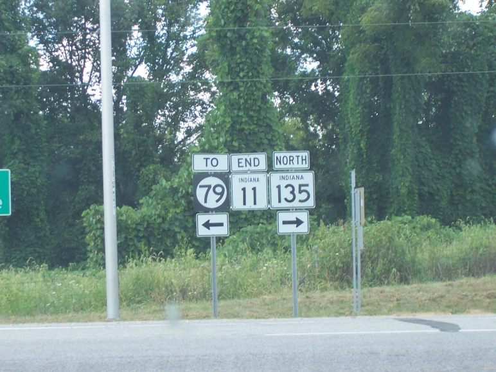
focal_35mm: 111
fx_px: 1590
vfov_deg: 13.3
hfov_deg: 17.7
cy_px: 186
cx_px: 248
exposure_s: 1/125
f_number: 4.8
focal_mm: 16.8
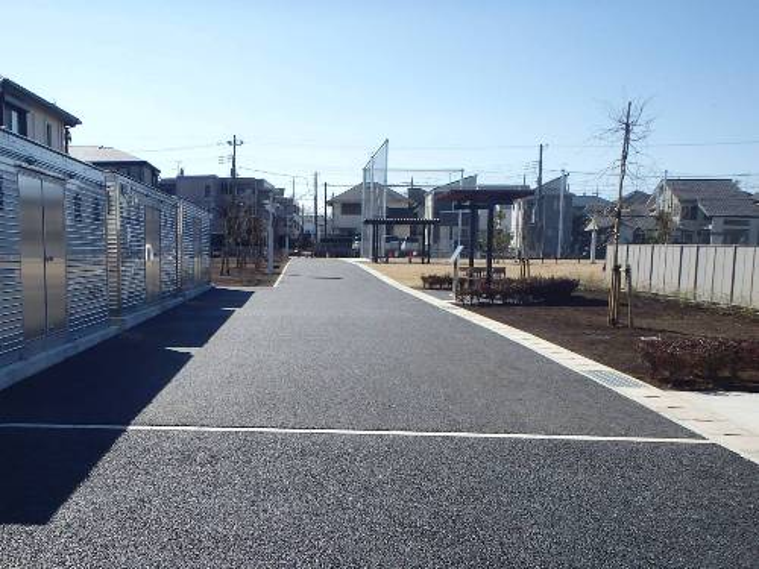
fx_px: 614
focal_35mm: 28
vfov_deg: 49.7
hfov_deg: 63.4
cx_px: 380
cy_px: 284
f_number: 11
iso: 125
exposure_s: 1/125
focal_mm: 5
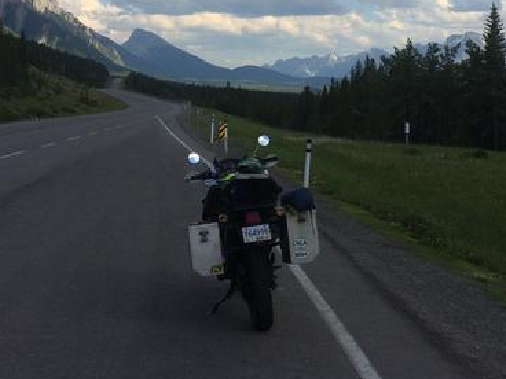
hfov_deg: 30.7
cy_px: 65
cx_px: 261
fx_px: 921
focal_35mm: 63
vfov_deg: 22.9
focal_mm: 4.15
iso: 32
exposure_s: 1/1642
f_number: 2.2
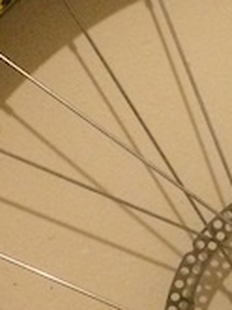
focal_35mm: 140
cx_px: 320
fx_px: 1254
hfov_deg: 10.3
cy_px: 187
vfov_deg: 14.1
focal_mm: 4.15
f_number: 2.2
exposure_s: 1/17
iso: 400
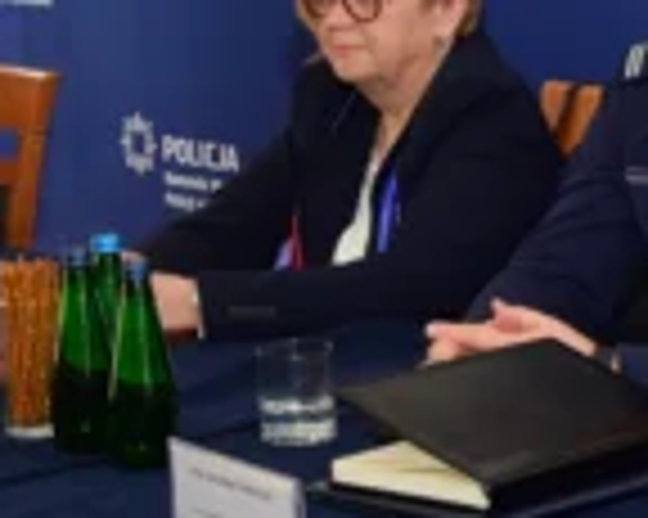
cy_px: 99
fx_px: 2875
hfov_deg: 12.6
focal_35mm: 150
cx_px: 760
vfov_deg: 10.3
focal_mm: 34
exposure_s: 1/60
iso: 3200
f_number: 10
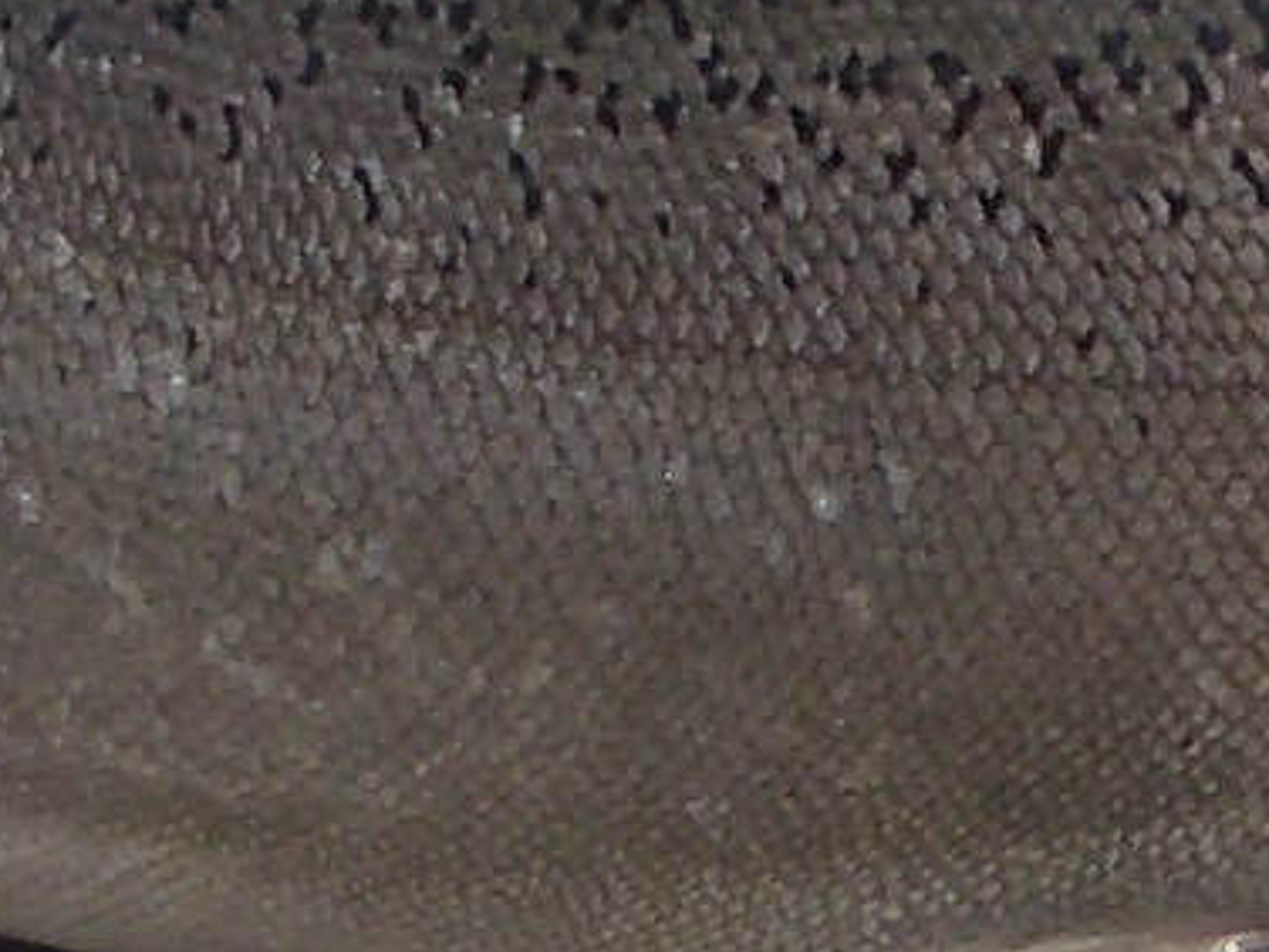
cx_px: 1006
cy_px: 608
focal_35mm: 238
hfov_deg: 8.3
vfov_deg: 6.2
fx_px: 8725
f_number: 4.3
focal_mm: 5.8
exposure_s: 1/320
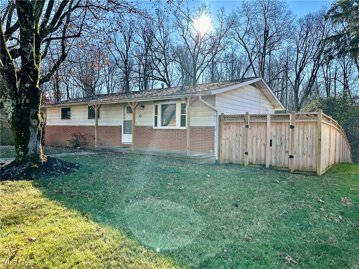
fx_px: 249
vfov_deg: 56.8
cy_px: 134
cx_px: 180
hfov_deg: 71.6
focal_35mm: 24
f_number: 1.78
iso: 80
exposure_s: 1/1812
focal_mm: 6.86
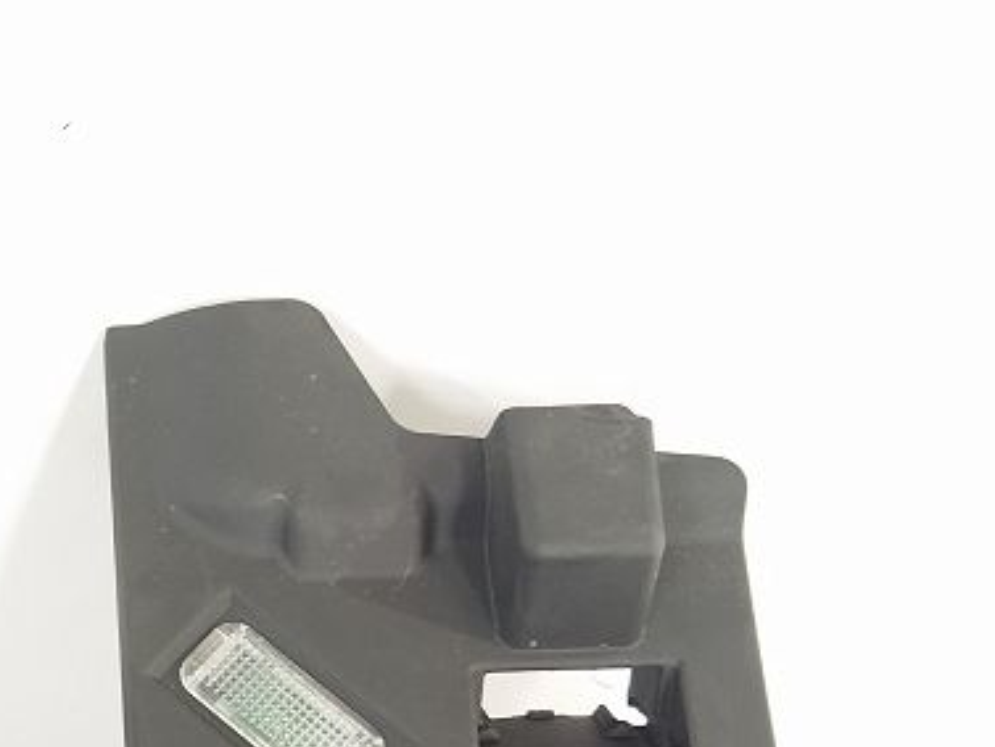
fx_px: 2473
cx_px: -227
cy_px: 887
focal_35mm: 86
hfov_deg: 21.1
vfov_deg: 16.5
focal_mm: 4.71
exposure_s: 1/50
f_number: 1.79
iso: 211
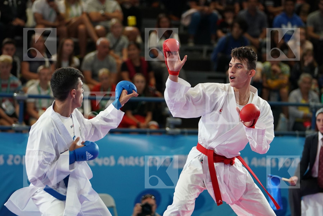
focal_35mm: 202
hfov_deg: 10.2
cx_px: 162
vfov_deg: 6.8
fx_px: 1812
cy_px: 108
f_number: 2.8
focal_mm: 135
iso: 1600
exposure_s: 1/1000
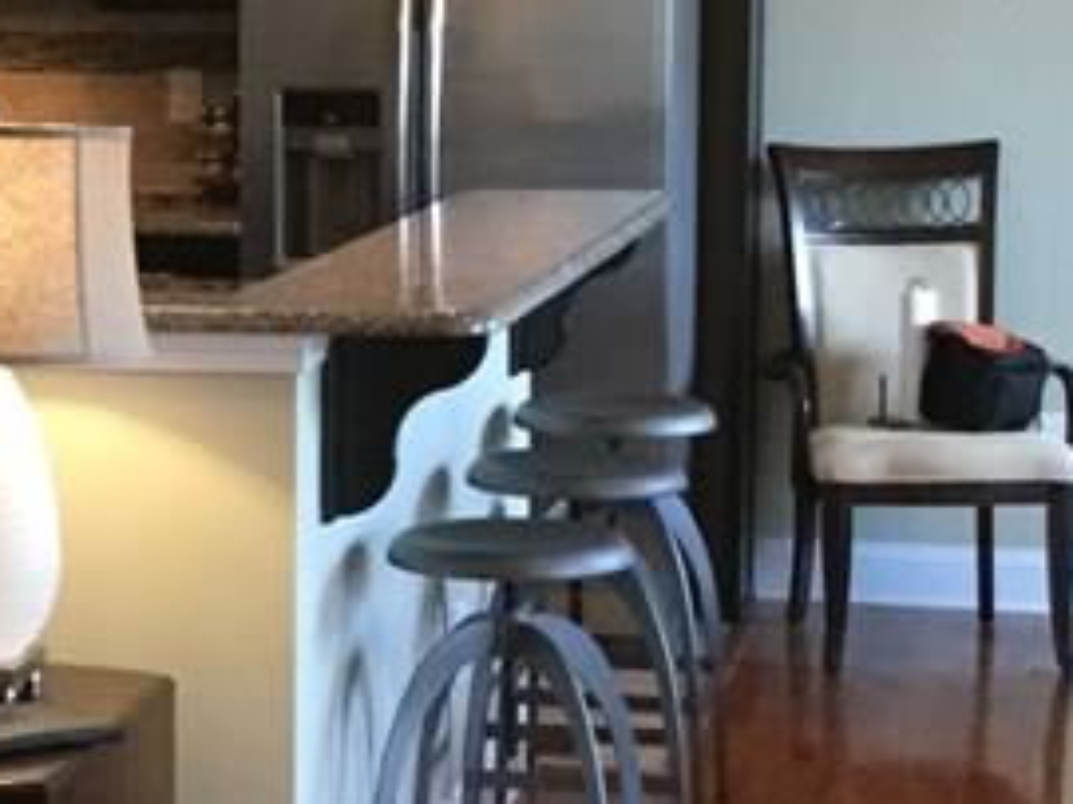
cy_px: 317
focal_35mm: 117
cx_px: -115
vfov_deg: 12.6
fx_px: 3625
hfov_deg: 16.3
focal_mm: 3.3
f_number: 2.4
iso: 200
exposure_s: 1/30
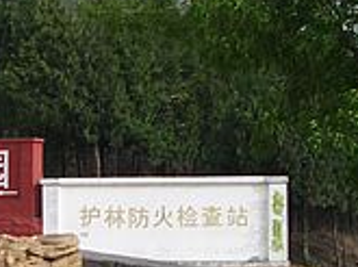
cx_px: -9
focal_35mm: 277
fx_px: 2859
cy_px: 260
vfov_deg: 5.3
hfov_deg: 7.1
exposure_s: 1/250
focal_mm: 18.6
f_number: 5.2
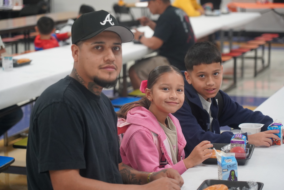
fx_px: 797
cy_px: 95
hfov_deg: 20.2
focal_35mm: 101
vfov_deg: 13.6
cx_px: 142
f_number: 4
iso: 3200
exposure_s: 1/160
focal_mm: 101
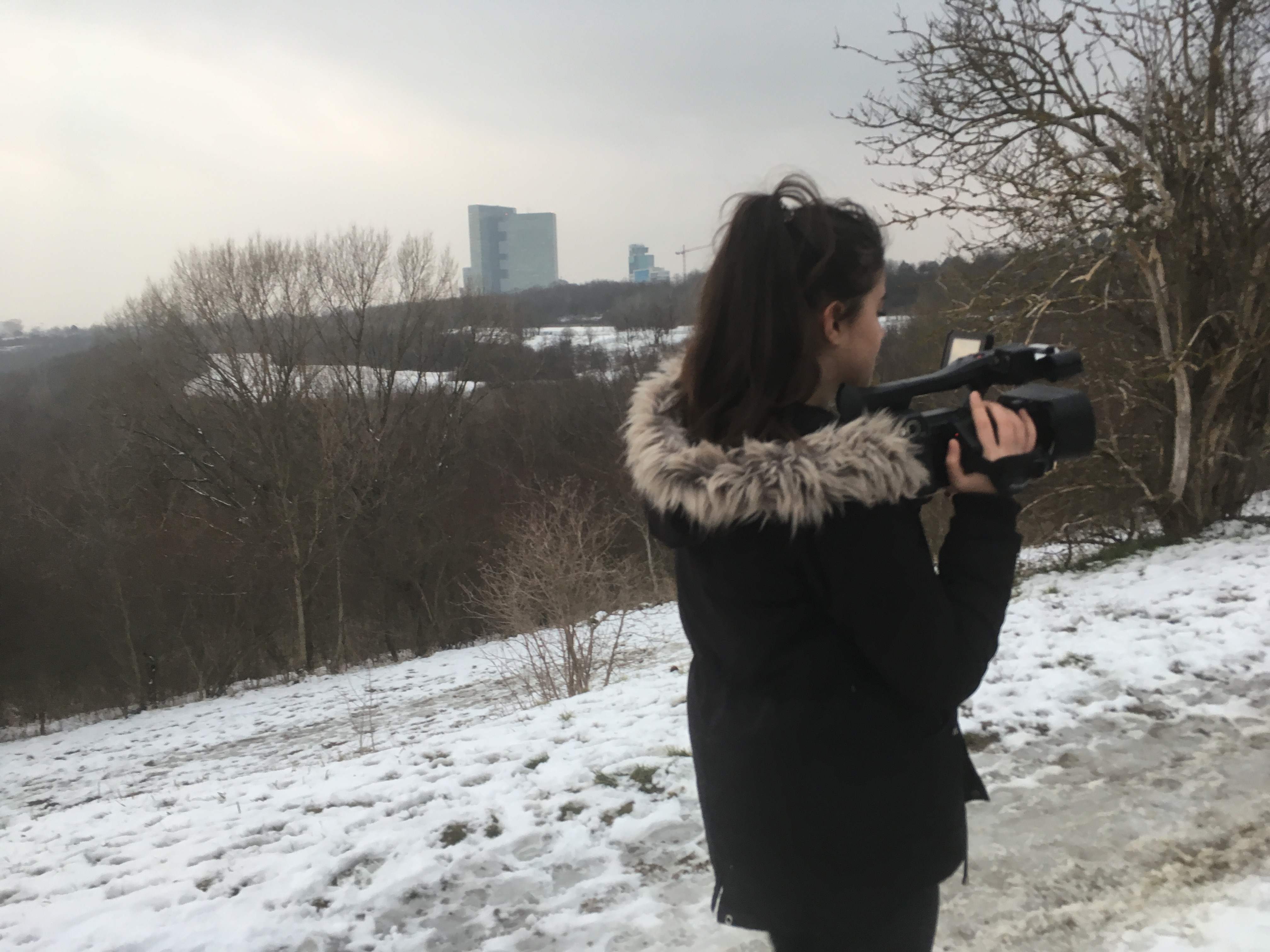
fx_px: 1064
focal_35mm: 29
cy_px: 476
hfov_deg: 61.7
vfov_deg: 48.2
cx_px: 635
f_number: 2.2
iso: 25
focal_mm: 4.15
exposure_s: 1/33
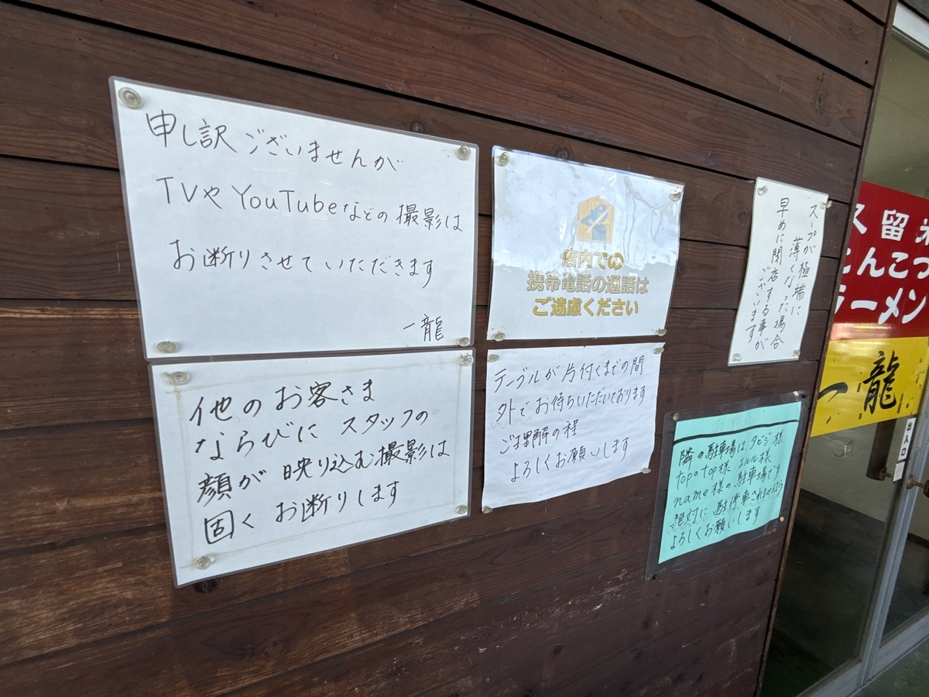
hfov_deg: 102.1
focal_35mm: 14
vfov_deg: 85.7
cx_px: 464
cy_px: 348
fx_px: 376
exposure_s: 1/328
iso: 50
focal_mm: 2.22
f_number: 2.2
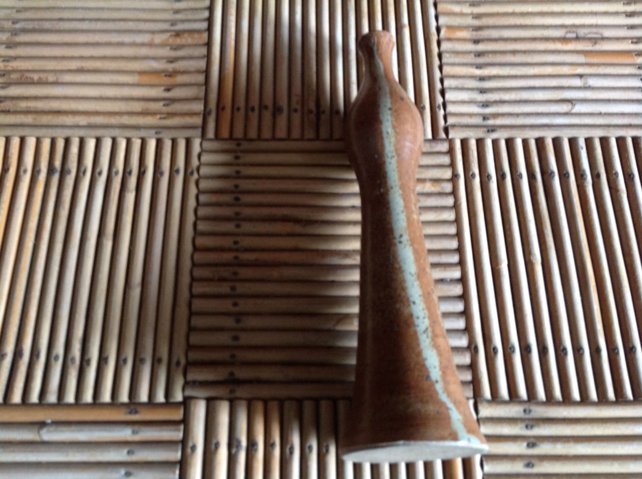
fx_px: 648
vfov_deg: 40.6
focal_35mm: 35
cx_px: 321
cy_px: 240
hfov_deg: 52.7
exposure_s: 1/15
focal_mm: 4.28
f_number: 2.4
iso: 200
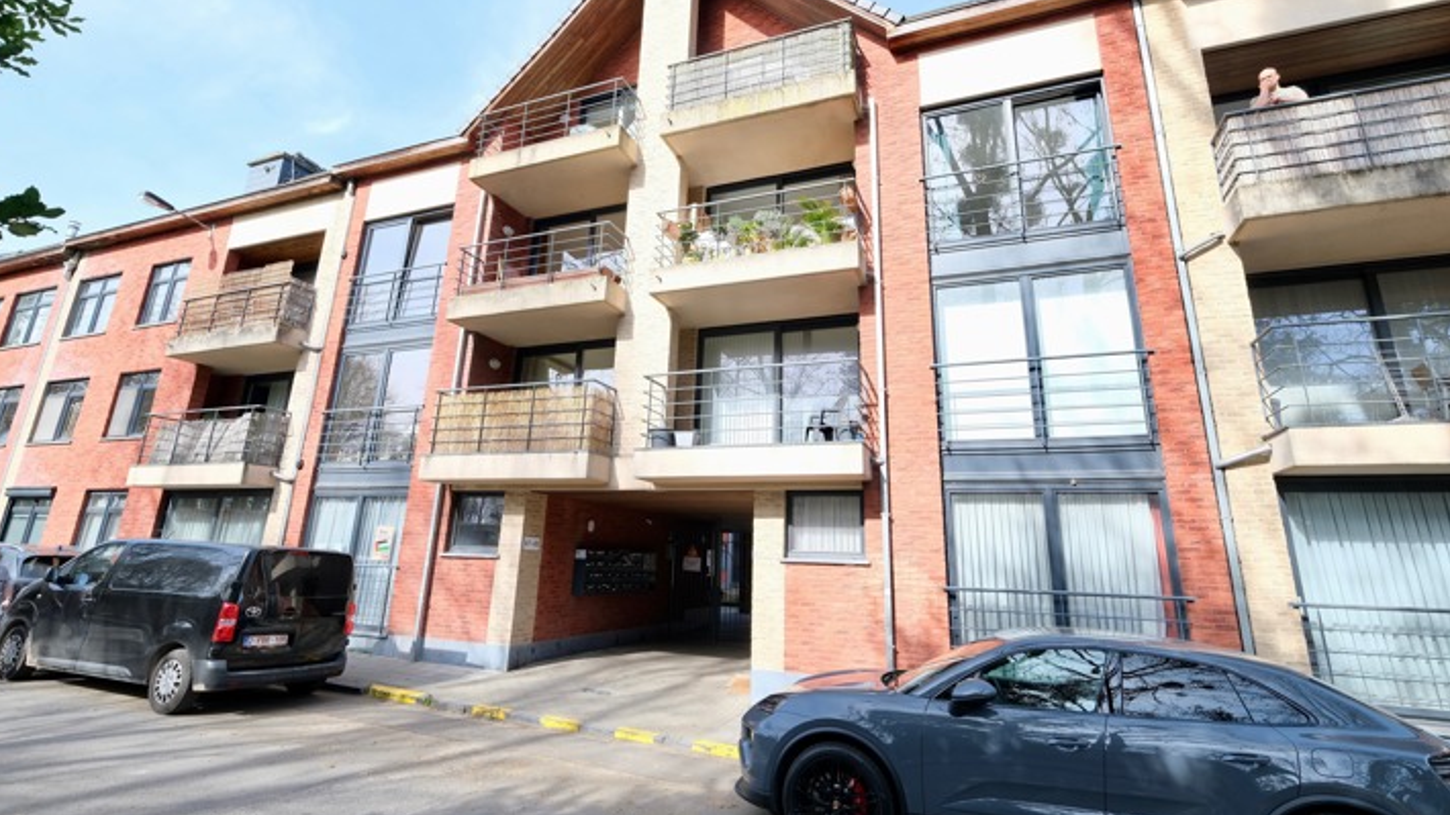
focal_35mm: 17
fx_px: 653
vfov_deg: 63.7
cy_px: 368
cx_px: 717
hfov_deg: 95.9
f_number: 6.4
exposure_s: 1/140
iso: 320
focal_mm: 10.5
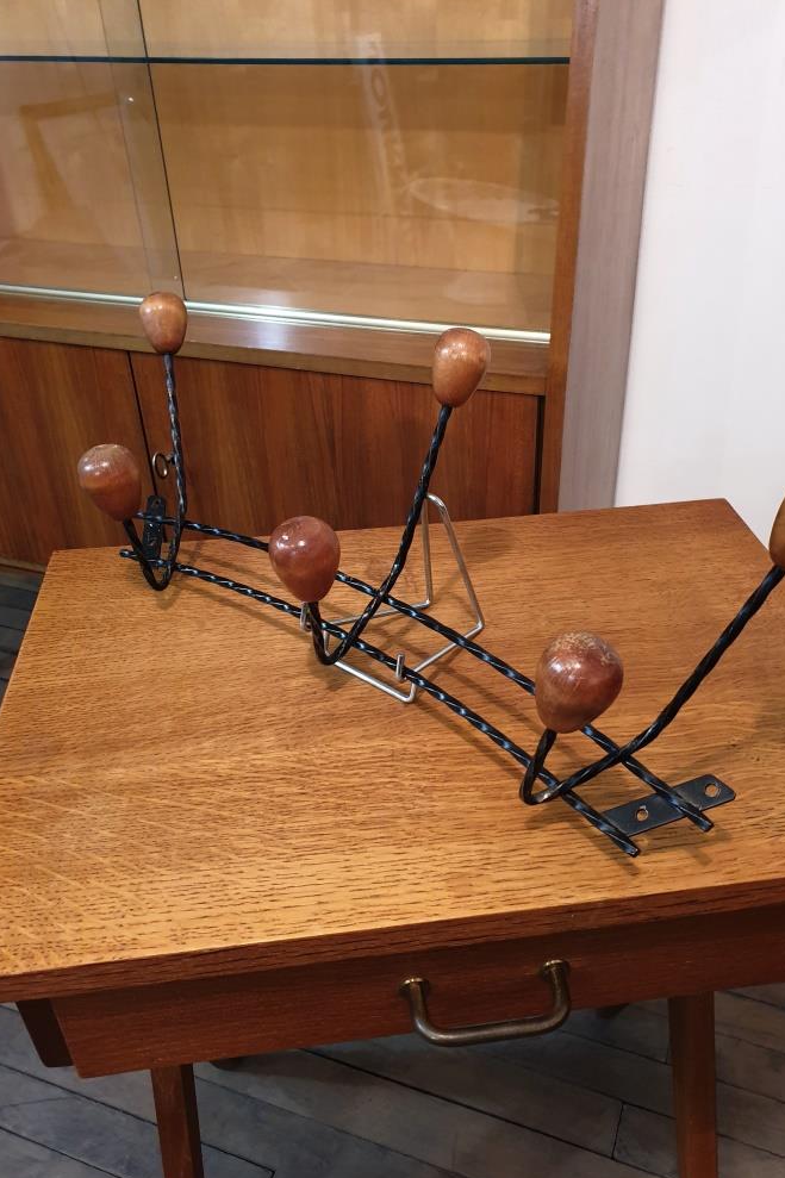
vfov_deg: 65.5
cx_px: 429
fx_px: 916
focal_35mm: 28
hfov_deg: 46.3
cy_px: 600
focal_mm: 4.3
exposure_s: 1/17
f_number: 2.4
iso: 250
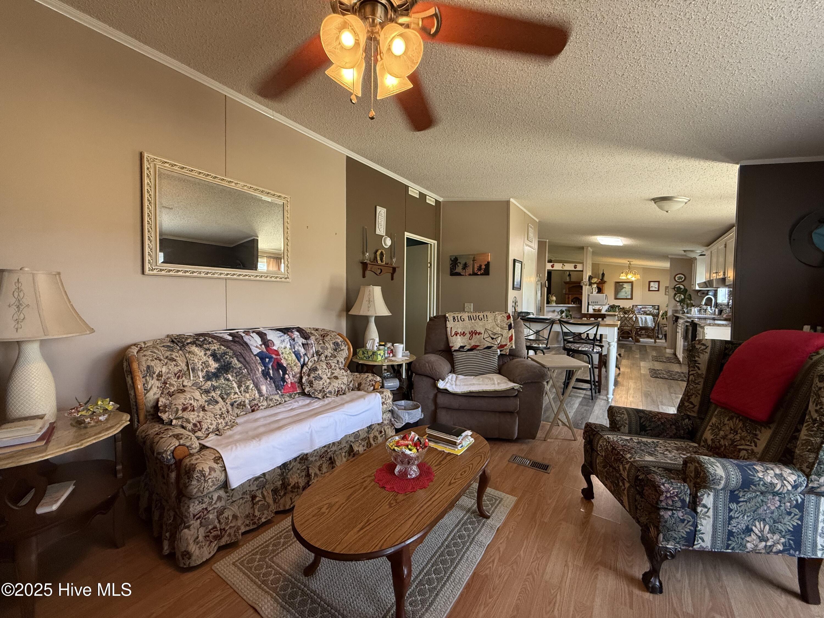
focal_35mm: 14
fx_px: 333
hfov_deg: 102.1
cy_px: 309
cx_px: 412
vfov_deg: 85.7
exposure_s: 1/120
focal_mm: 2.22
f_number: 2.2
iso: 320
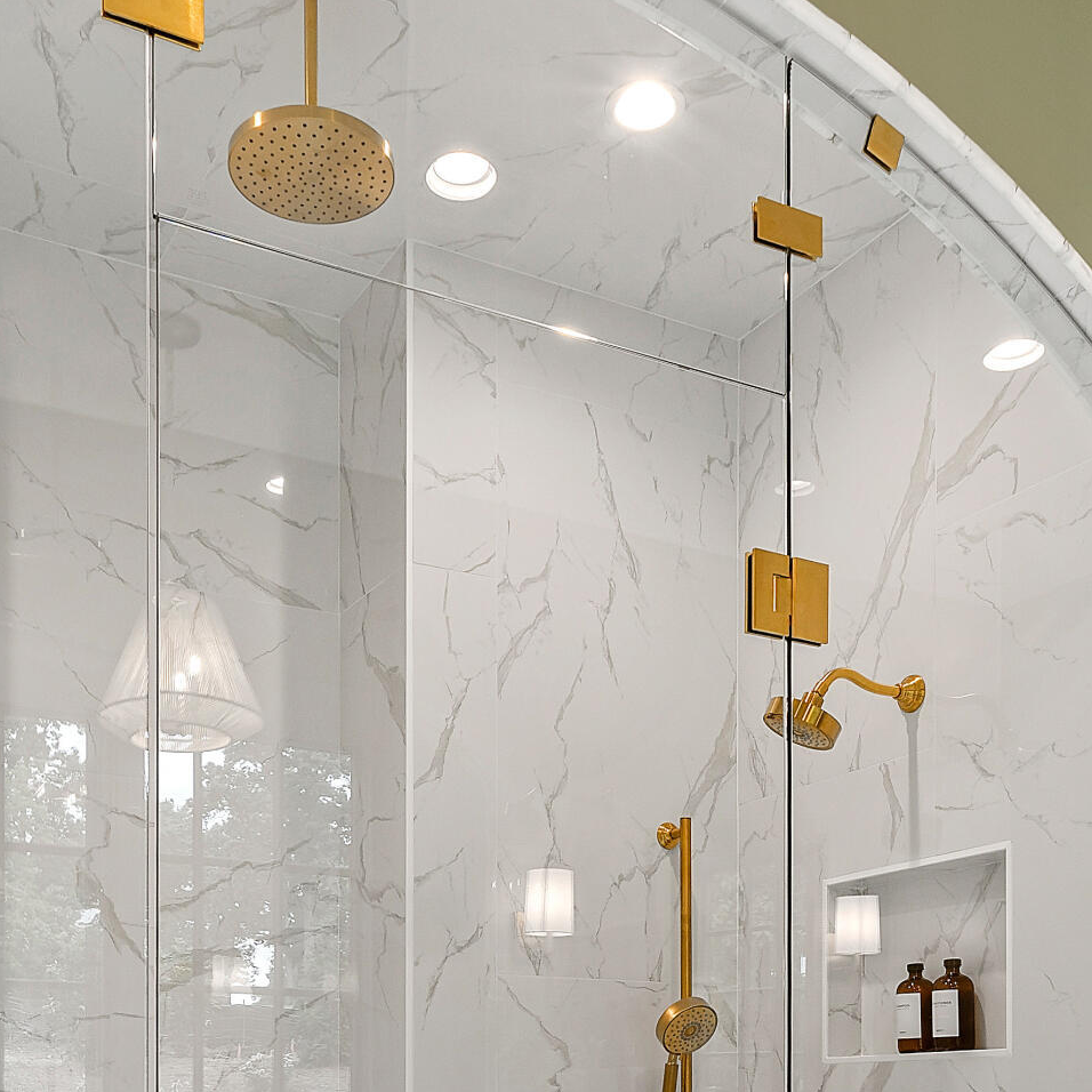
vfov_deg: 37.5
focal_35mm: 40
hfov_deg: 41.9
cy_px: 1085
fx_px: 1428
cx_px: 540
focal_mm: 10
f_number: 9
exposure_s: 1/5
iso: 100
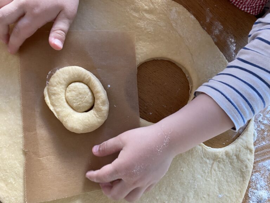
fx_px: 203
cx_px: 135
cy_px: 102
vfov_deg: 53.1
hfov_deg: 67.3
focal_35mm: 26
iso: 160
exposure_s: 1/60
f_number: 1.8
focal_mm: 4.25
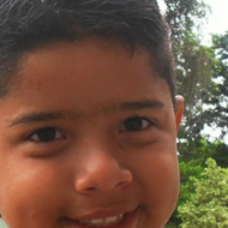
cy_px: 191
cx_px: 122
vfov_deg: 16.6
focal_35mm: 104
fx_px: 775
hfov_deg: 16.7
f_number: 3.2
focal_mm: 6.3
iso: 100
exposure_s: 1/90
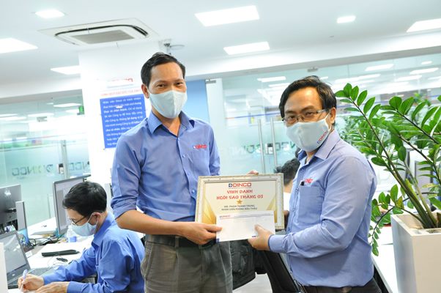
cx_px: 220
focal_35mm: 48
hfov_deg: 41.2
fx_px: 587
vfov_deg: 28.0
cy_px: 146
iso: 1000
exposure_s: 1/40
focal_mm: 32
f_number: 3.5
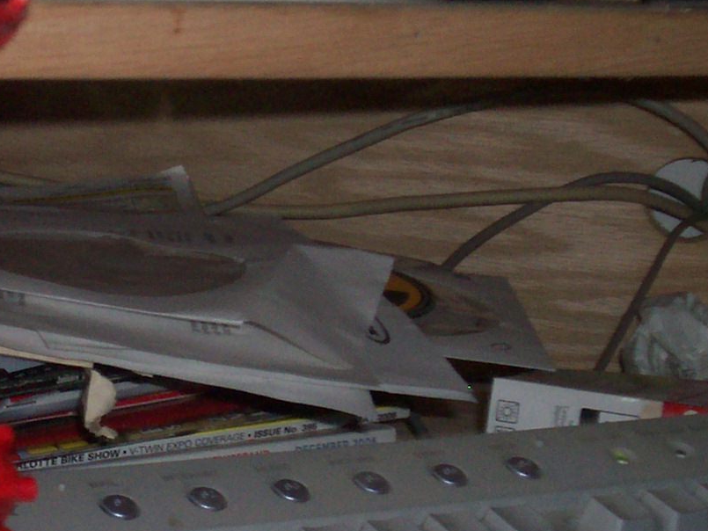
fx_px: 2107
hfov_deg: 18.8
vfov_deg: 14.4
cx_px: 88
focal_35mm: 103
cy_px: 305
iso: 140
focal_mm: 5.9
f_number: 4.5
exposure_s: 1/64
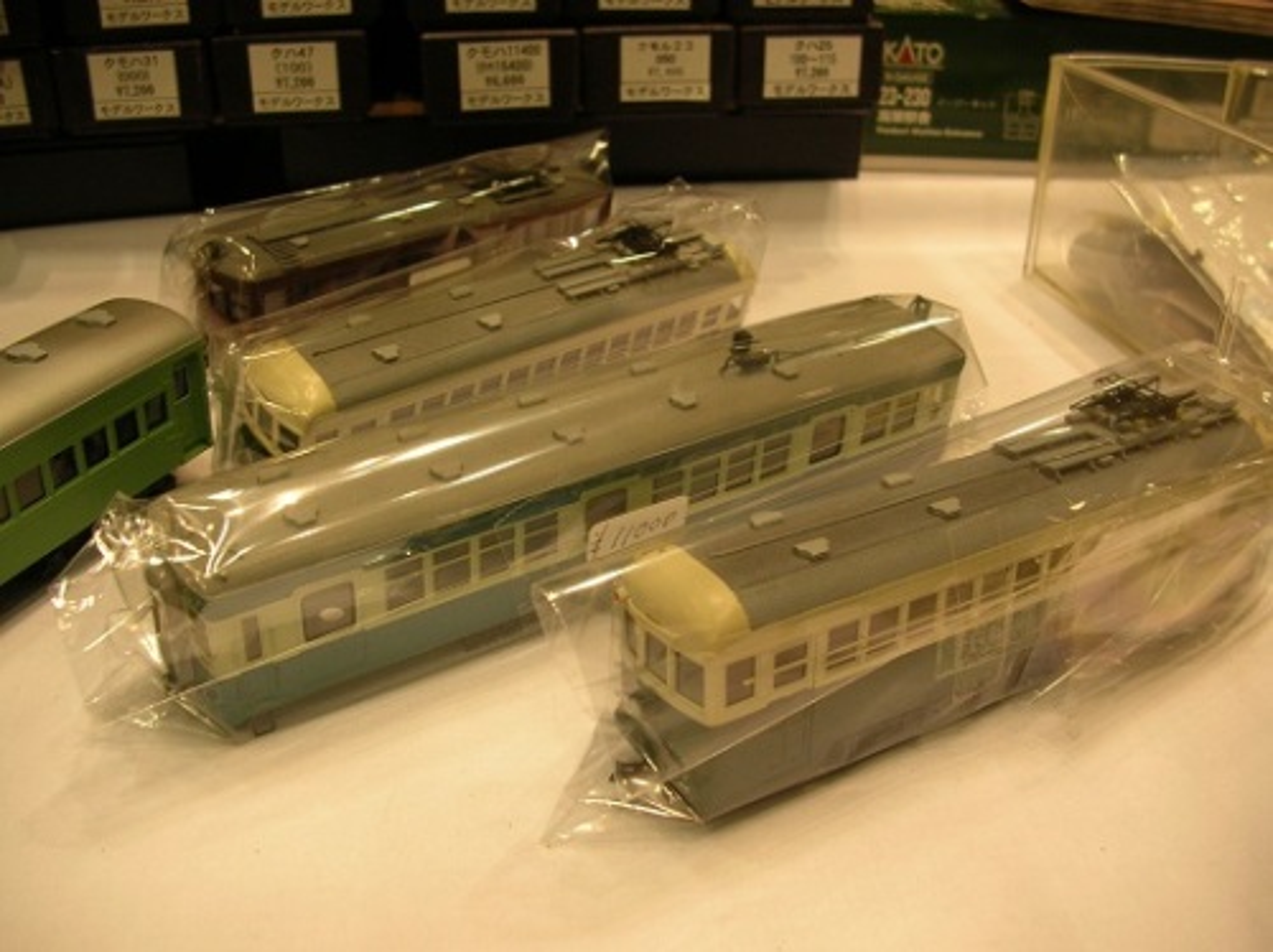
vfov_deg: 40.6
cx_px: 636
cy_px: 476
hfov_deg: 52.7
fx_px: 1286
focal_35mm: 35
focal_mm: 5.8
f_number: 2.8
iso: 50
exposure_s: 1/26.3
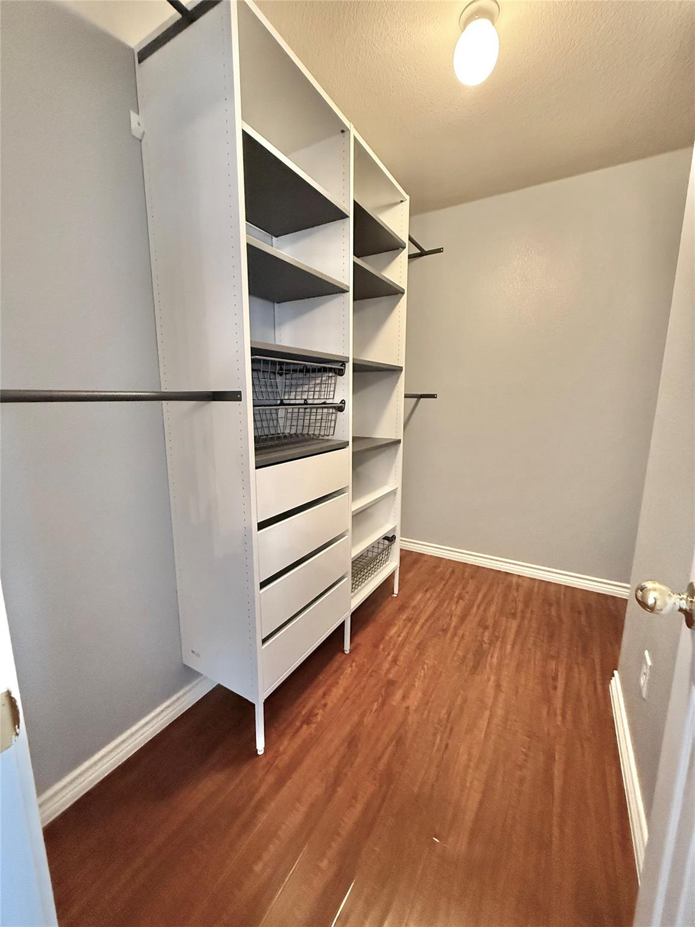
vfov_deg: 102.1
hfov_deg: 85.7
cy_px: 464
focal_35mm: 14
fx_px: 375
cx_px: 348
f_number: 2.2
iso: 1000
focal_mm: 2.22
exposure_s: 1/60
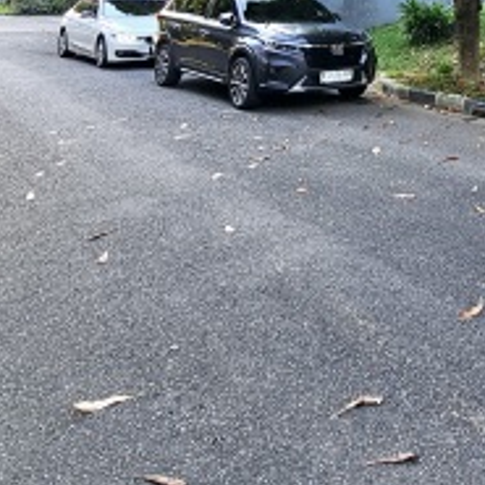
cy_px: -81
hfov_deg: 38.0
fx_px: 602
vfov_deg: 35.5
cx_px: 507
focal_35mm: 38
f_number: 2.2
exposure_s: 1/192
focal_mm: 2.2
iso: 125
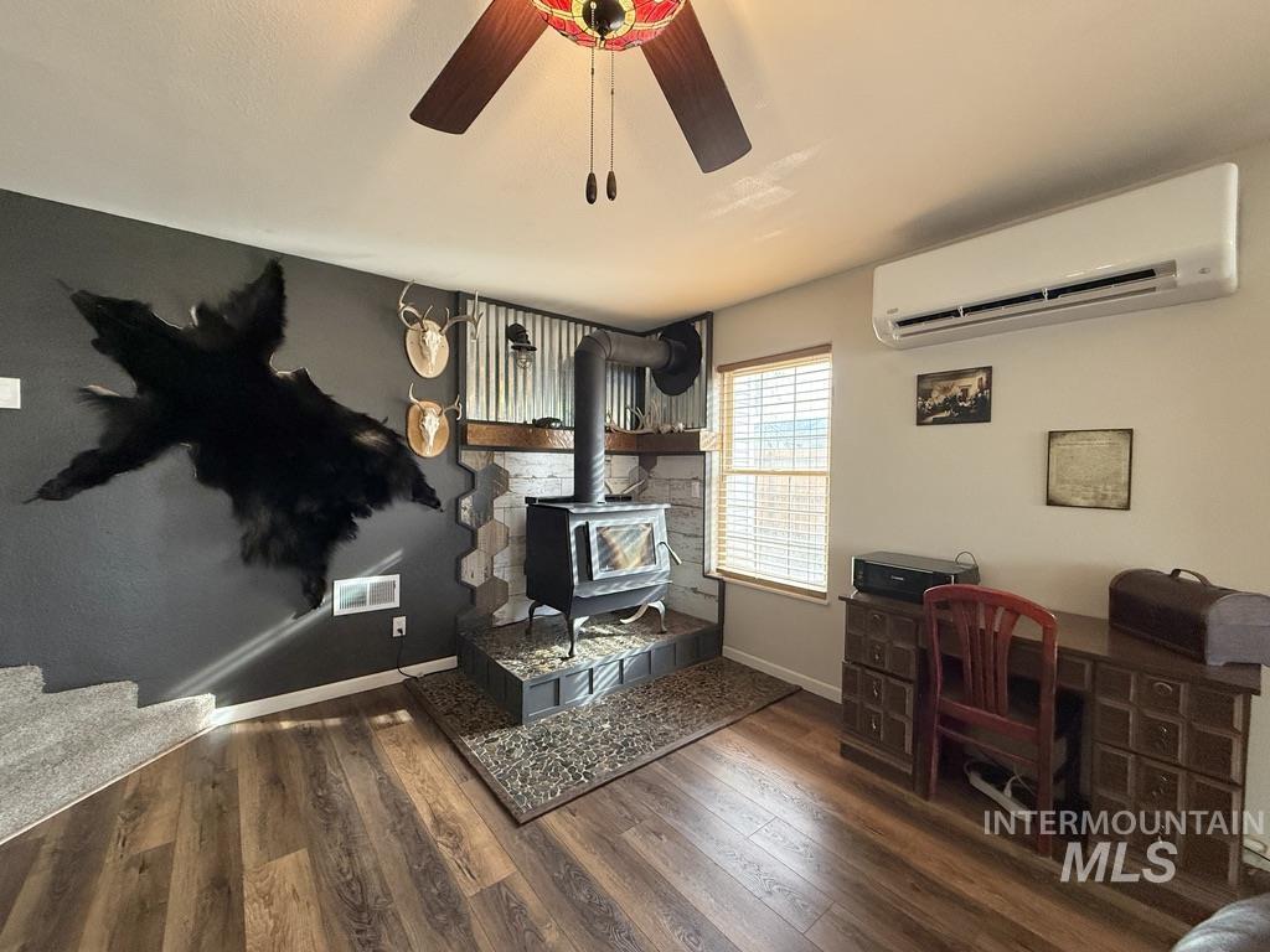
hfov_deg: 102.1
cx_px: 635
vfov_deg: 85.7
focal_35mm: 14
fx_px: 514
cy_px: 476
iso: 320
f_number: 2.2
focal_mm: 2.22
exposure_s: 1/97
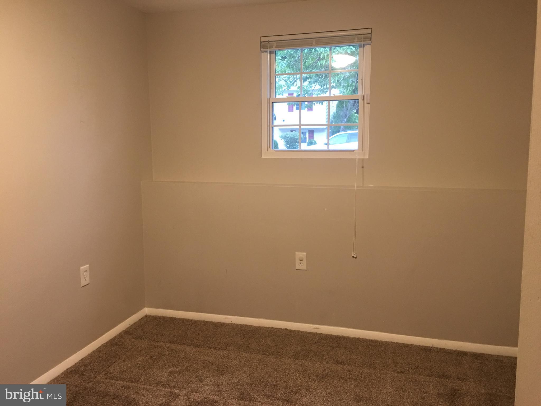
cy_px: 203
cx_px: 270
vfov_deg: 48.2
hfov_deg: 61.7
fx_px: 453
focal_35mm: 29
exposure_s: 1/15
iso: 80
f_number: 2.2
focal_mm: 4.15
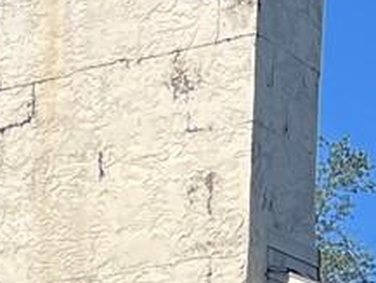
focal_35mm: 192
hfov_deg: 9.8
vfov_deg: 6.6
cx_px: -274
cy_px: 1017
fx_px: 2087
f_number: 1.5
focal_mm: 5.7
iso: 50
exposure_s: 1/1779
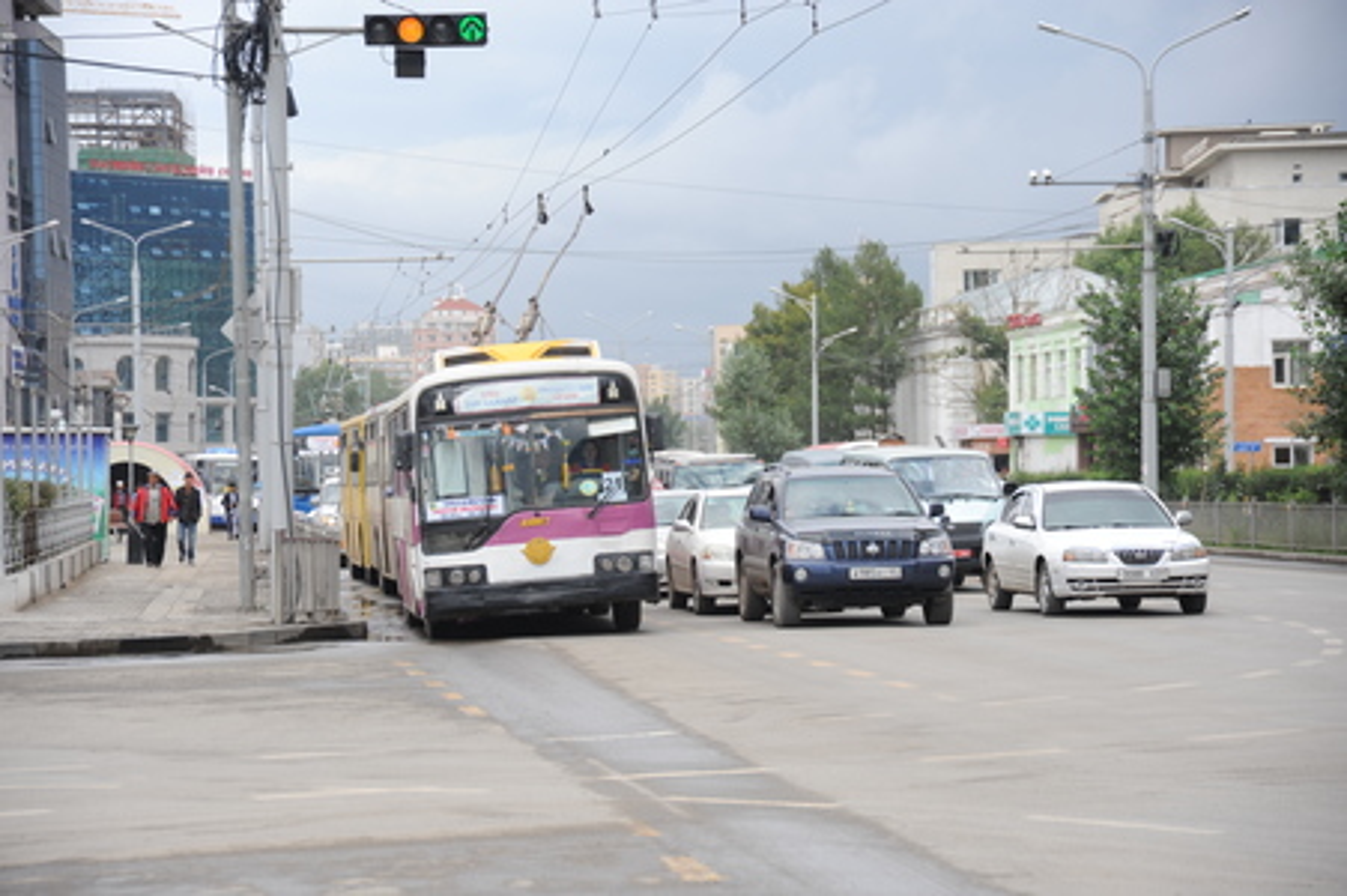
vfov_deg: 11.4
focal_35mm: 120
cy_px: 448
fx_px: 4487
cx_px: 674
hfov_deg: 17.1
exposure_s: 1/400
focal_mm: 120
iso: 200
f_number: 5.6
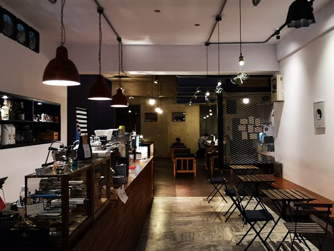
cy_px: 114
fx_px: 289
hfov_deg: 59.9
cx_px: 181
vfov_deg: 46.7
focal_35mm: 30
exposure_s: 1/24
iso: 400
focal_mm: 3.95
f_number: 1.8
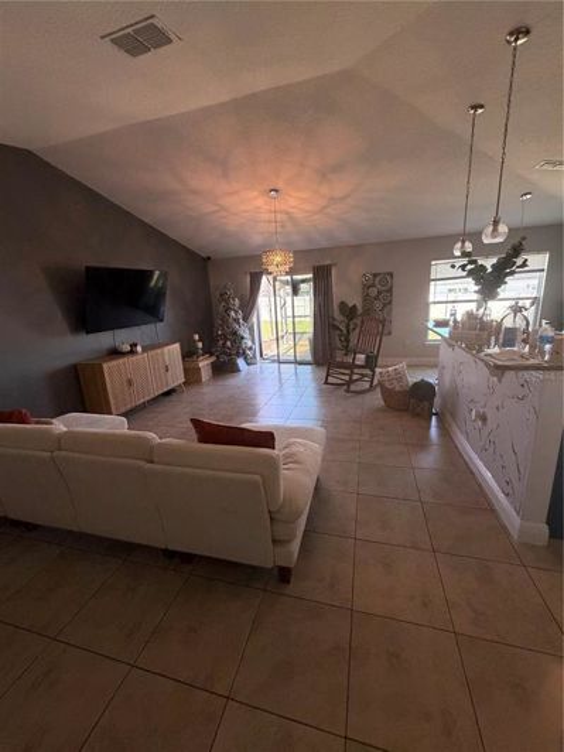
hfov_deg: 85.7
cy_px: 376
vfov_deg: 102.1
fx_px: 304
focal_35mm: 14
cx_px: 282
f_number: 2.2
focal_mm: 2.22
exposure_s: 1/120
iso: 250
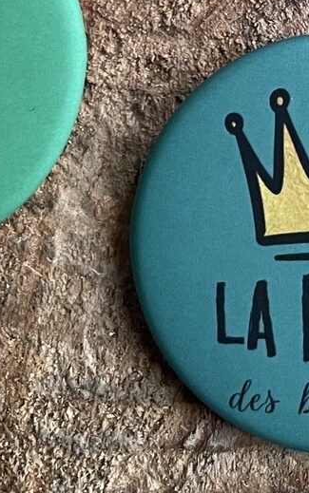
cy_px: -161
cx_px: 345
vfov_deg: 18.1
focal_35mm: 107
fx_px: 1440
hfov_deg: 12.0
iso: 160
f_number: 1.6
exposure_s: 1/60
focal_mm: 4.2
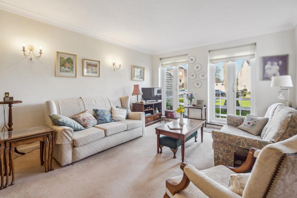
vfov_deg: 73.8
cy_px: 99
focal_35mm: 16
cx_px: 148
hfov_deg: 96.7
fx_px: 132
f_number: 6.3
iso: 320
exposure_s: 1/30
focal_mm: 16
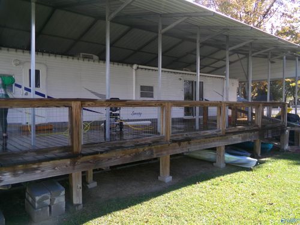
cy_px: 112
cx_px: 150
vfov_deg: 49.7
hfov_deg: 63.4
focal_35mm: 28
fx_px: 243
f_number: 3.8
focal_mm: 5
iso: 100
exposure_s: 1/200
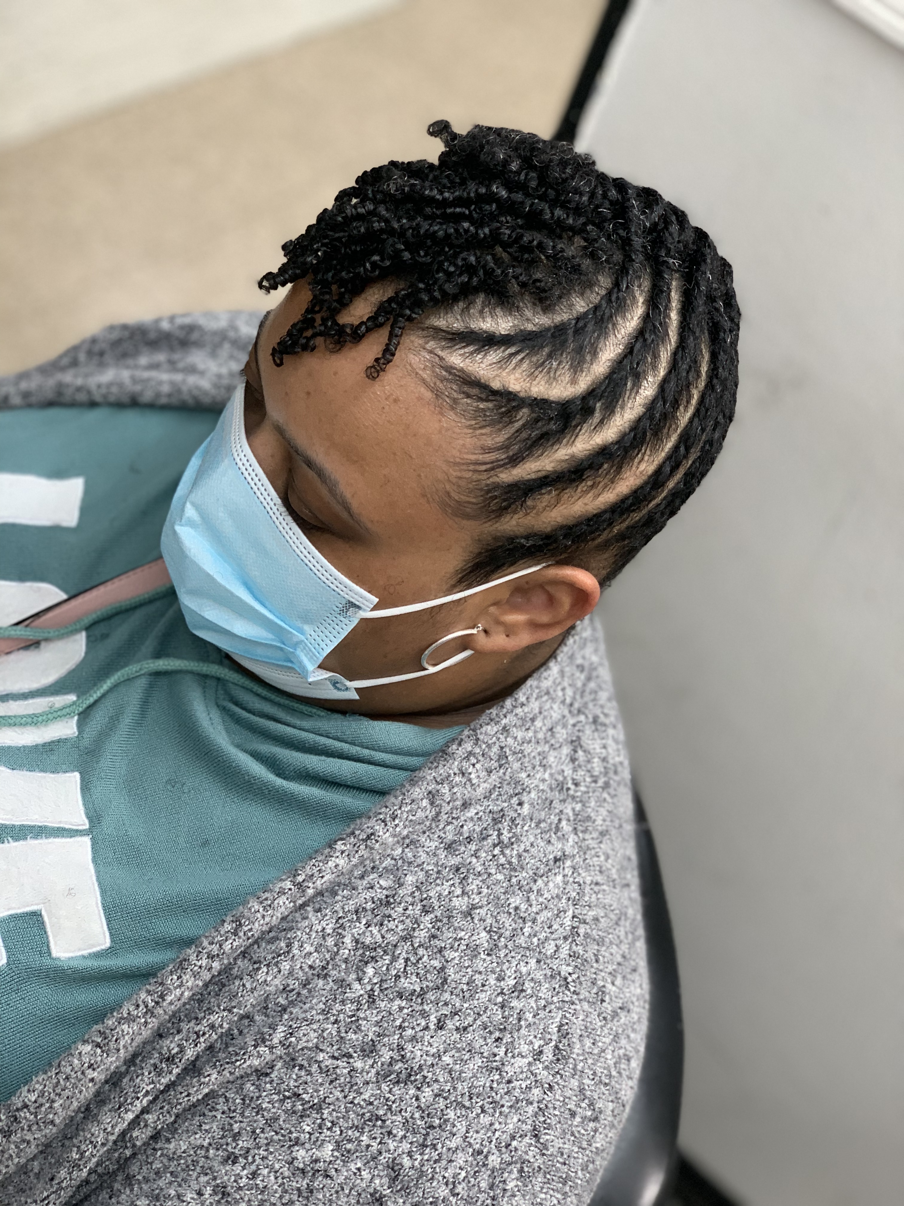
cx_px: 452
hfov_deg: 28.0
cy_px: 603
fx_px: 1811
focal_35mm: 52
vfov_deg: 36.8
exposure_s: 1/60
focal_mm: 6
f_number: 2.4
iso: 100
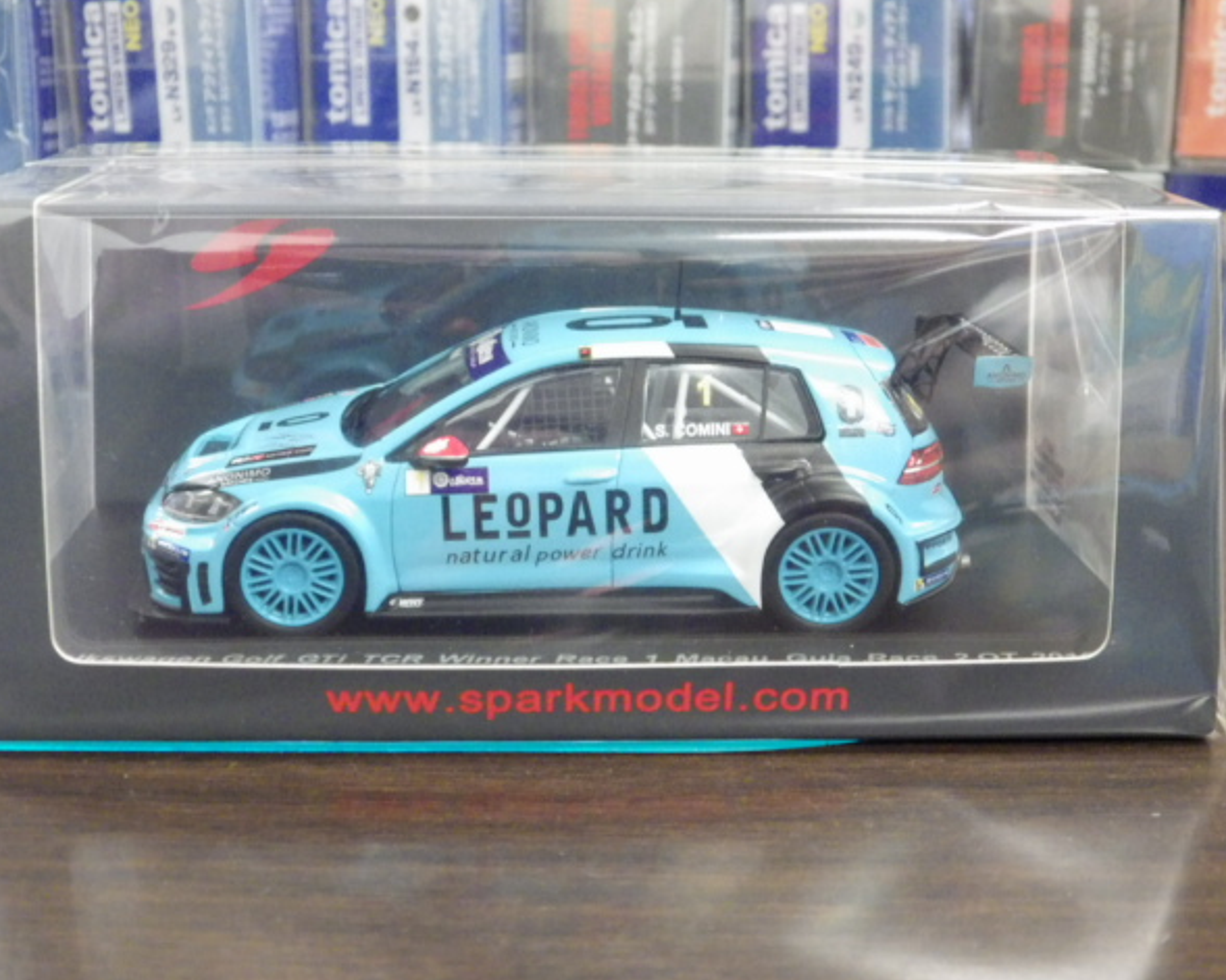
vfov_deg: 28.6
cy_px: 485
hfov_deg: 35.4
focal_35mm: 53
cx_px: 574
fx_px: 1923
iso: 1000
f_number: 3.8
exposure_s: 1/25
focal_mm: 9
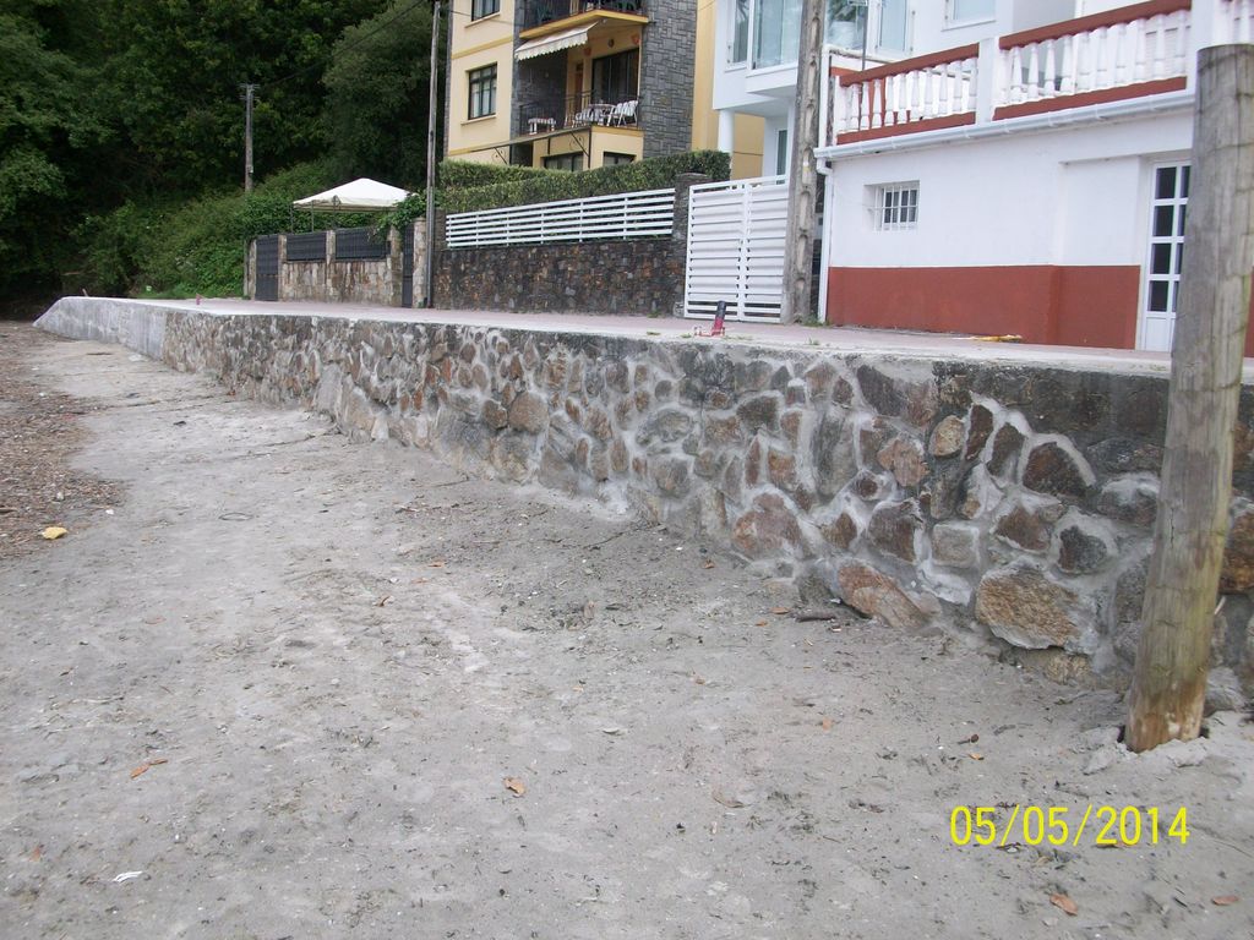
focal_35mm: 34
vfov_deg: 41.8
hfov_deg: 54.0
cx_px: 627
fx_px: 1232
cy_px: 470
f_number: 2.8
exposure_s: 1/604
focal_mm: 5.7
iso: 64
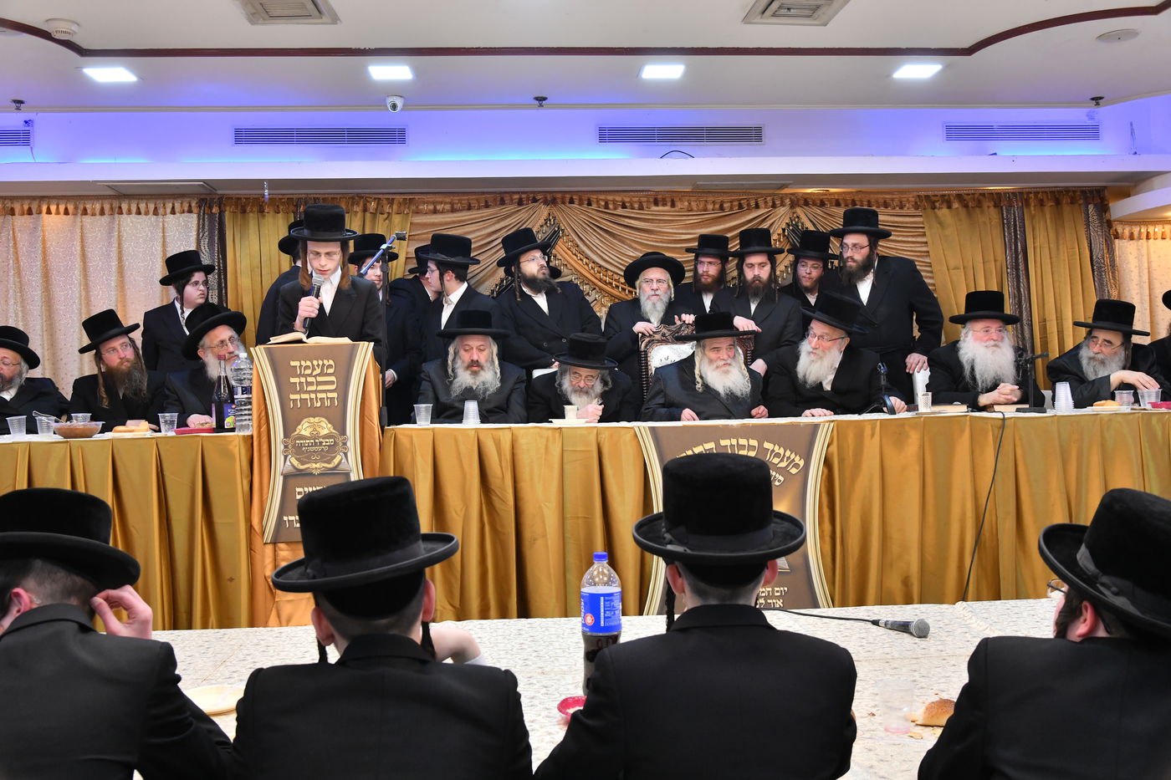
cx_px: 586
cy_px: 390
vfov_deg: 41.1
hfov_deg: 58.7
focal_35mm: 32
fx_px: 1041
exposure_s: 1/100
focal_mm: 32
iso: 1600
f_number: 6.3
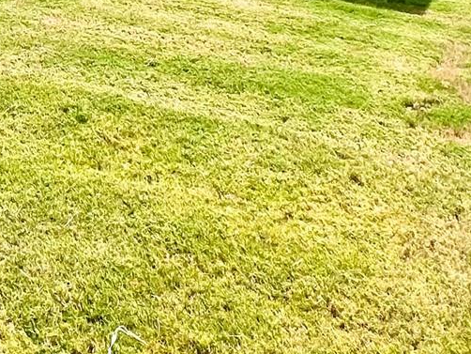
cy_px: -200
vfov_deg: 22.0
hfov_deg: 32.4
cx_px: -29
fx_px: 721
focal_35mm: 53
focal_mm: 1.57
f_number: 1.8
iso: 32
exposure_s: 1/2179
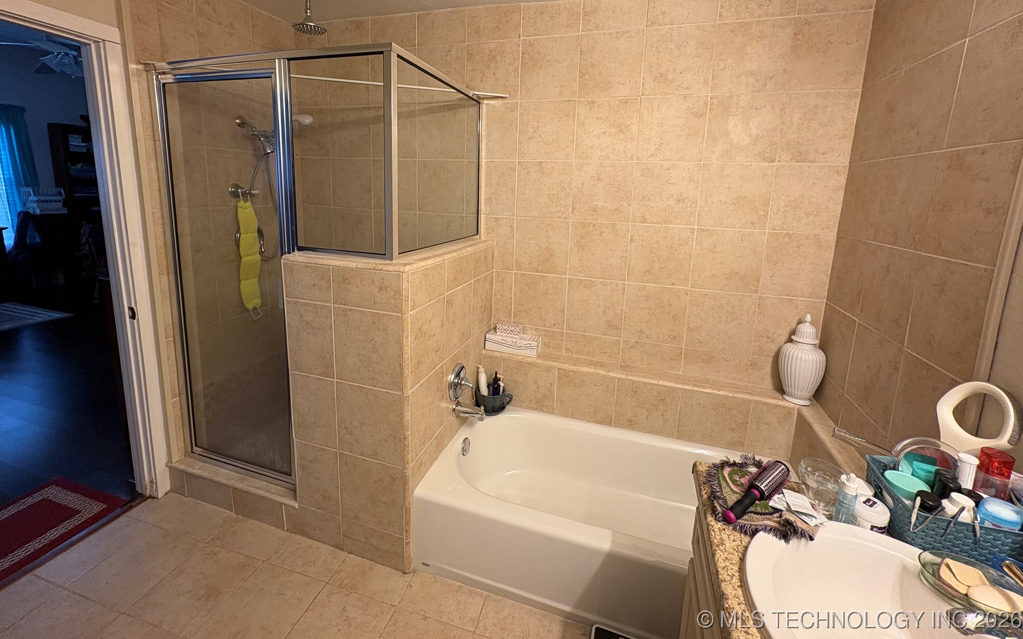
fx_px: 418
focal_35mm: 15
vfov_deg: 73.9
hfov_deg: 101.5
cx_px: 511
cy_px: 255
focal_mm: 2.22
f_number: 2.2
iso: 160
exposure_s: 1/60
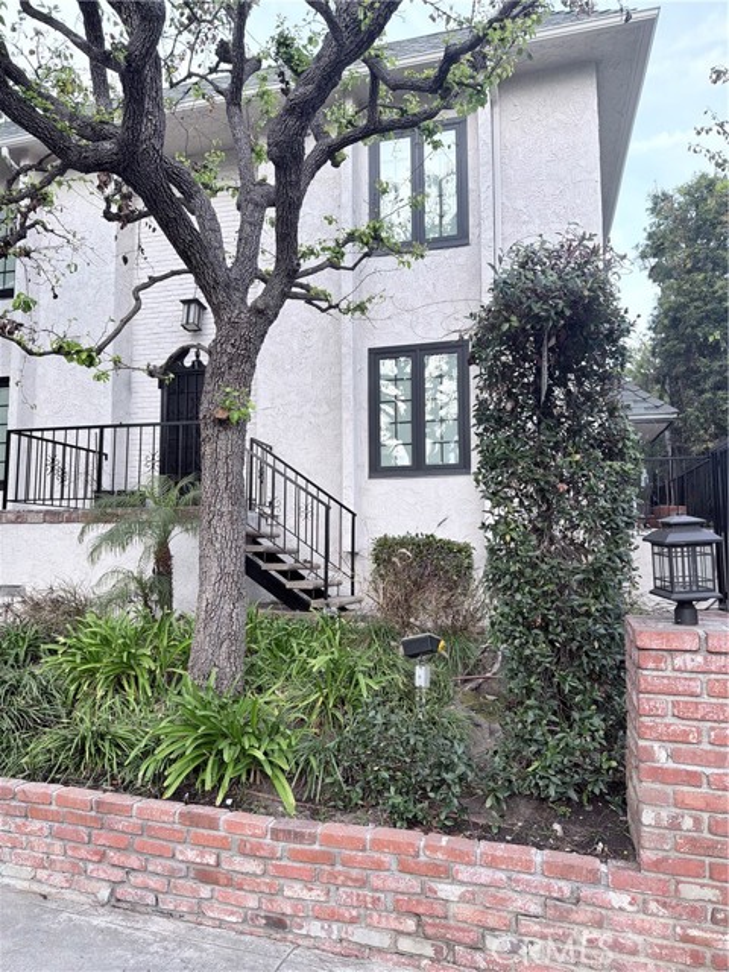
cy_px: 486
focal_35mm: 24
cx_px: 364
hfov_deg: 56.8
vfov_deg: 71.6
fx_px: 674
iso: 80
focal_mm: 6.76
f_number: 1.78
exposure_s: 1/194
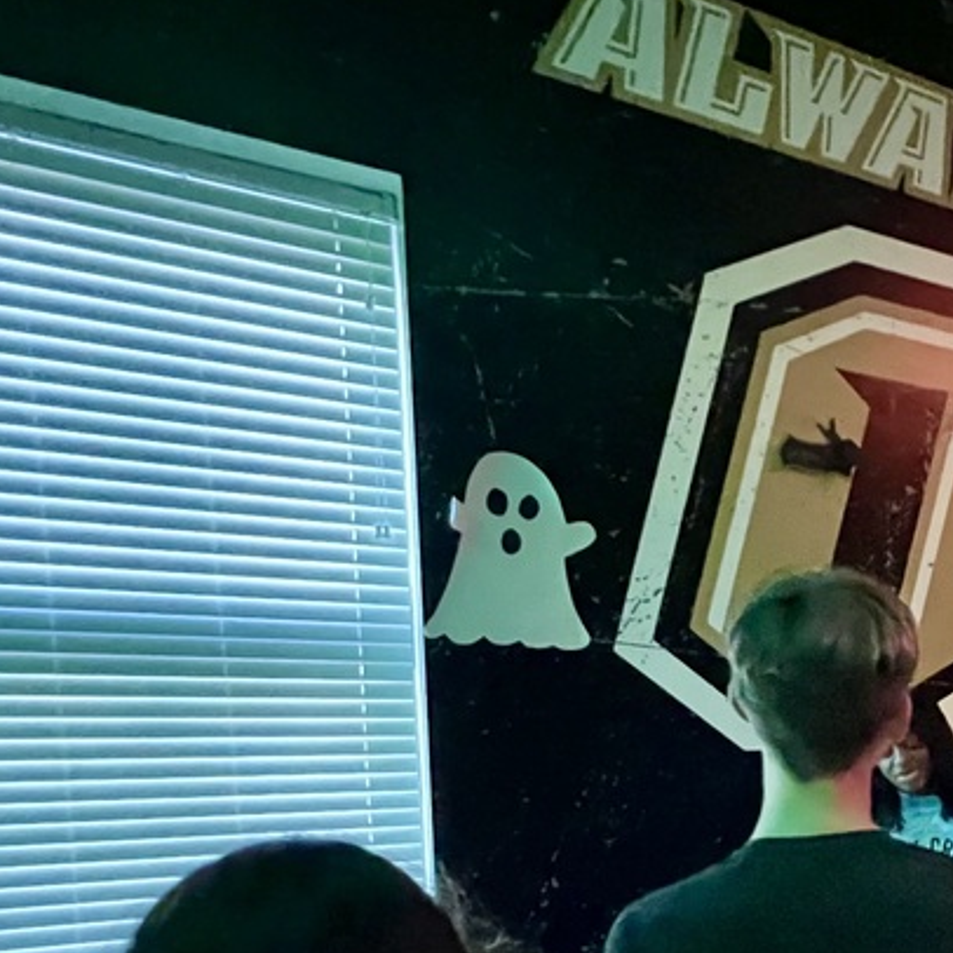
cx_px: 1002
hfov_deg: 44.9
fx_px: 903
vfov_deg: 51.3
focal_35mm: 29
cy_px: 793
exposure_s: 1/15
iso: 2000
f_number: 1.8
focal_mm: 1.57
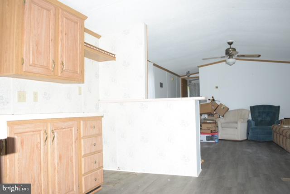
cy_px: 97
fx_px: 242
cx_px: 145
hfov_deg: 61.9
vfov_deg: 43.7
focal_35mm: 30
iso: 800
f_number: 4.5
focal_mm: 20
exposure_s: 1/200
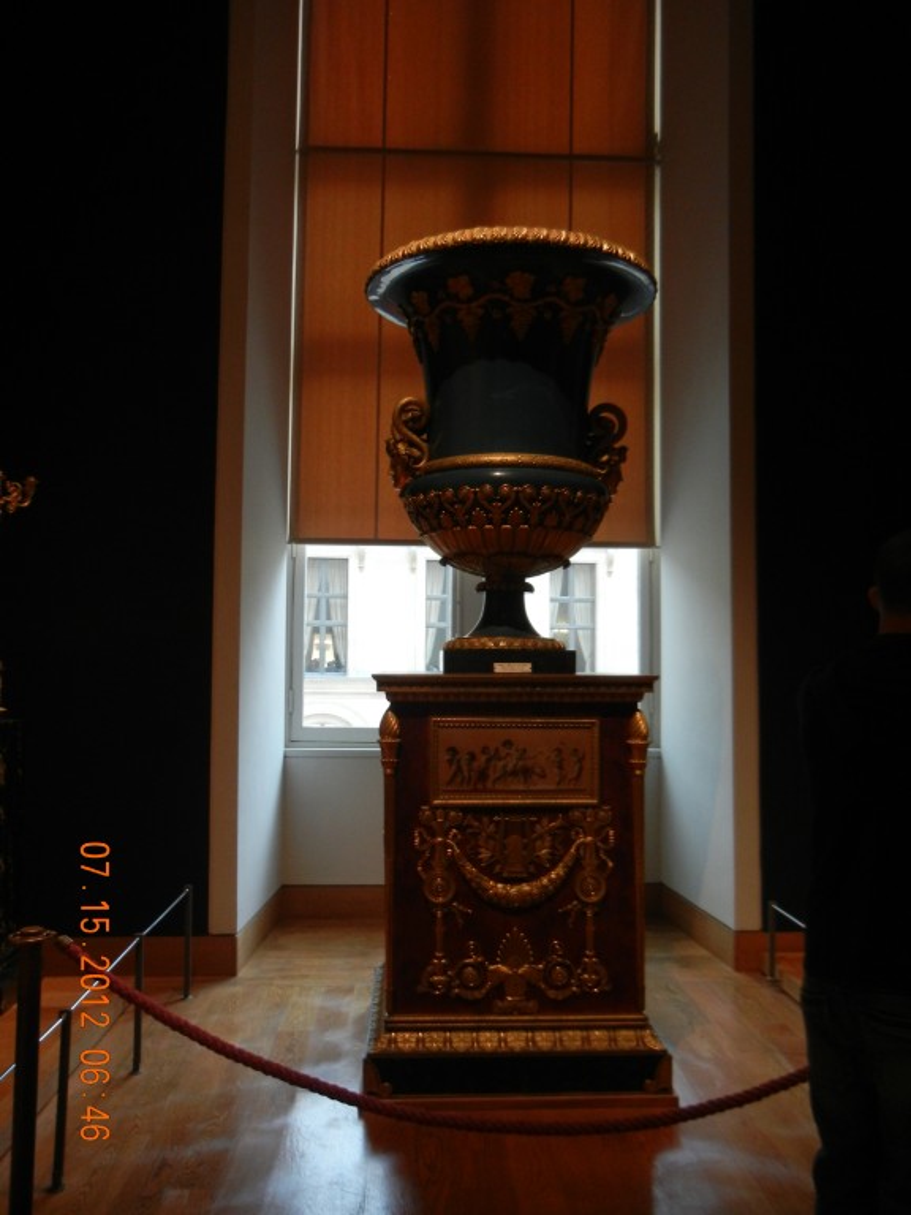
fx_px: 1053
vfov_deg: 60.0
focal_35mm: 30
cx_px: 456
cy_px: 608
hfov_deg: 46.8
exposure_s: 1/27.5
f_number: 3.5
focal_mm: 5.4
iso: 400
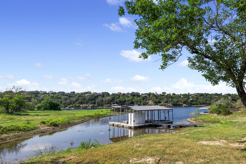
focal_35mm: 24
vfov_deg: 53.0
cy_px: 73
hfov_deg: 73.2
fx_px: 164
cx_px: 143
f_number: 8
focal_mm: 19
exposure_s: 1/640
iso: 400
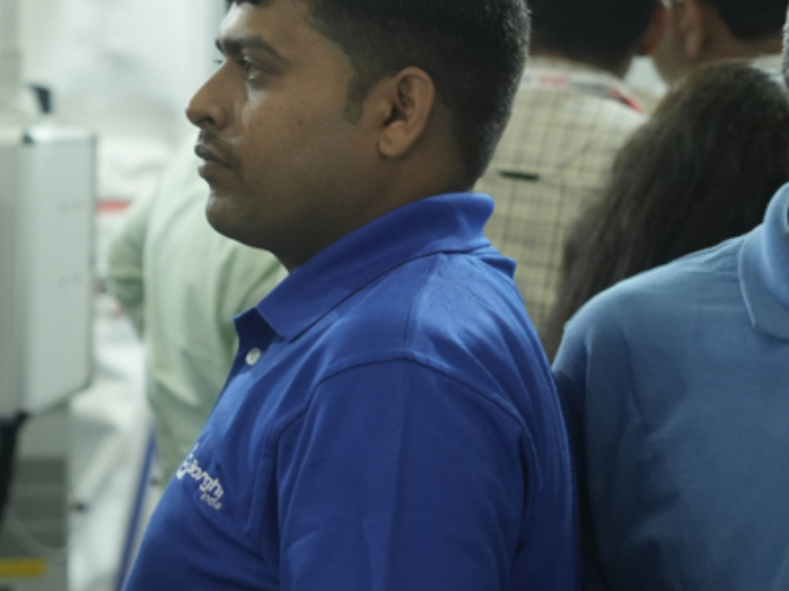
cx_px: -31
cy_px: 277
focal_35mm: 123
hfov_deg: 15.7
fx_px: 2803
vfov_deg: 12.0
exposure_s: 1/200
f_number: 2.8
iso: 1250
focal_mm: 50
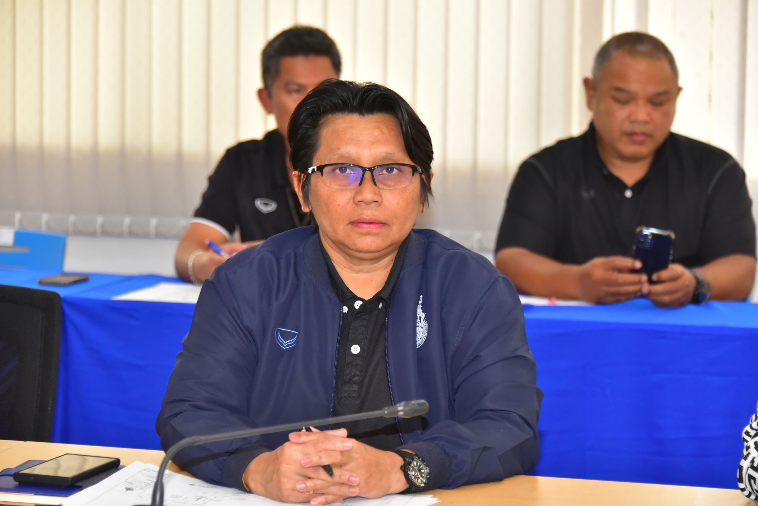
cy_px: 253
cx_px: 379
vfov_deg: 10.2
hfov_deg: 15.2
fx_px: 2844
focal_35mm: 135
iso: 4000
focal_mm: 135
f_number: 5.6
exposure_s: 1/125
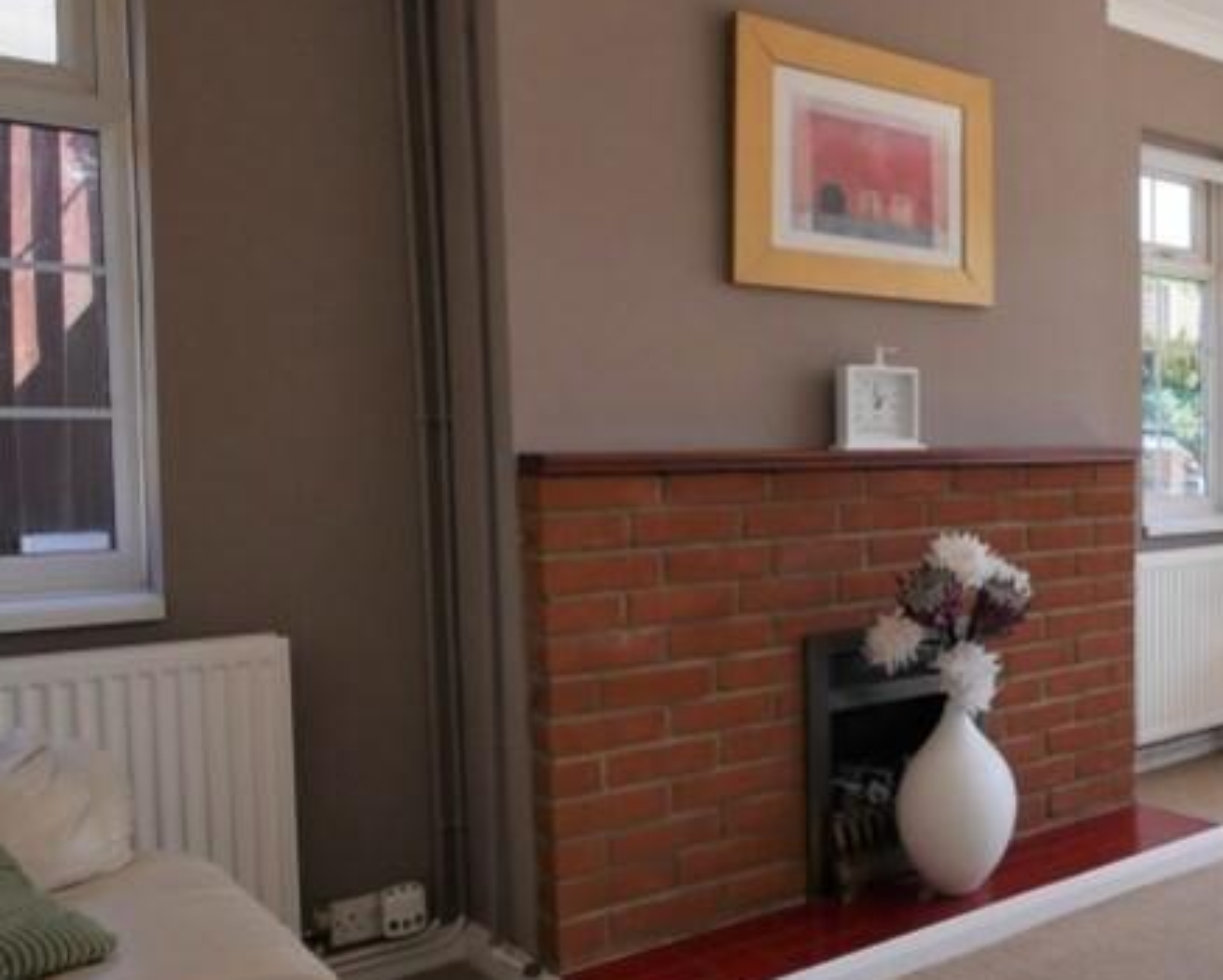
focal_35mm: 32
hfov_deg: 44.5
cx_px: 1299
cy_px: 483
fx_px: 1159
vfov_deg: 45.8
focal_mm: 7
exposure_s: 1/160
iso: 200
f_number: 4.5
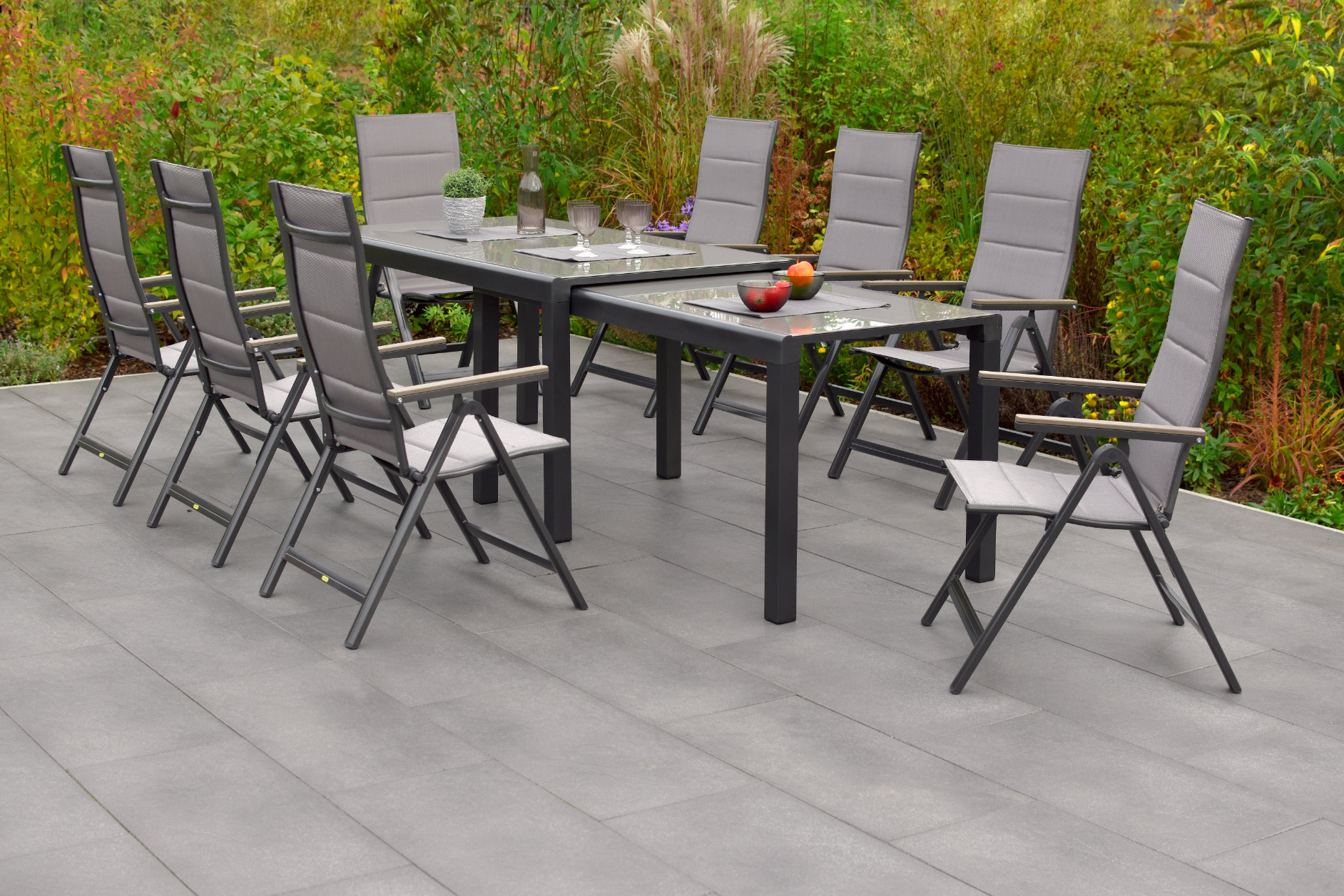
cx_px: 668
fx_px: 1998
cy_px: 442
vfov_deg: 25.3
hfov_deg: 37.2
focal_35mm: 54
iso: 125
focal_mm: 35
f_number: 2.8
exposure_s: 1/1250
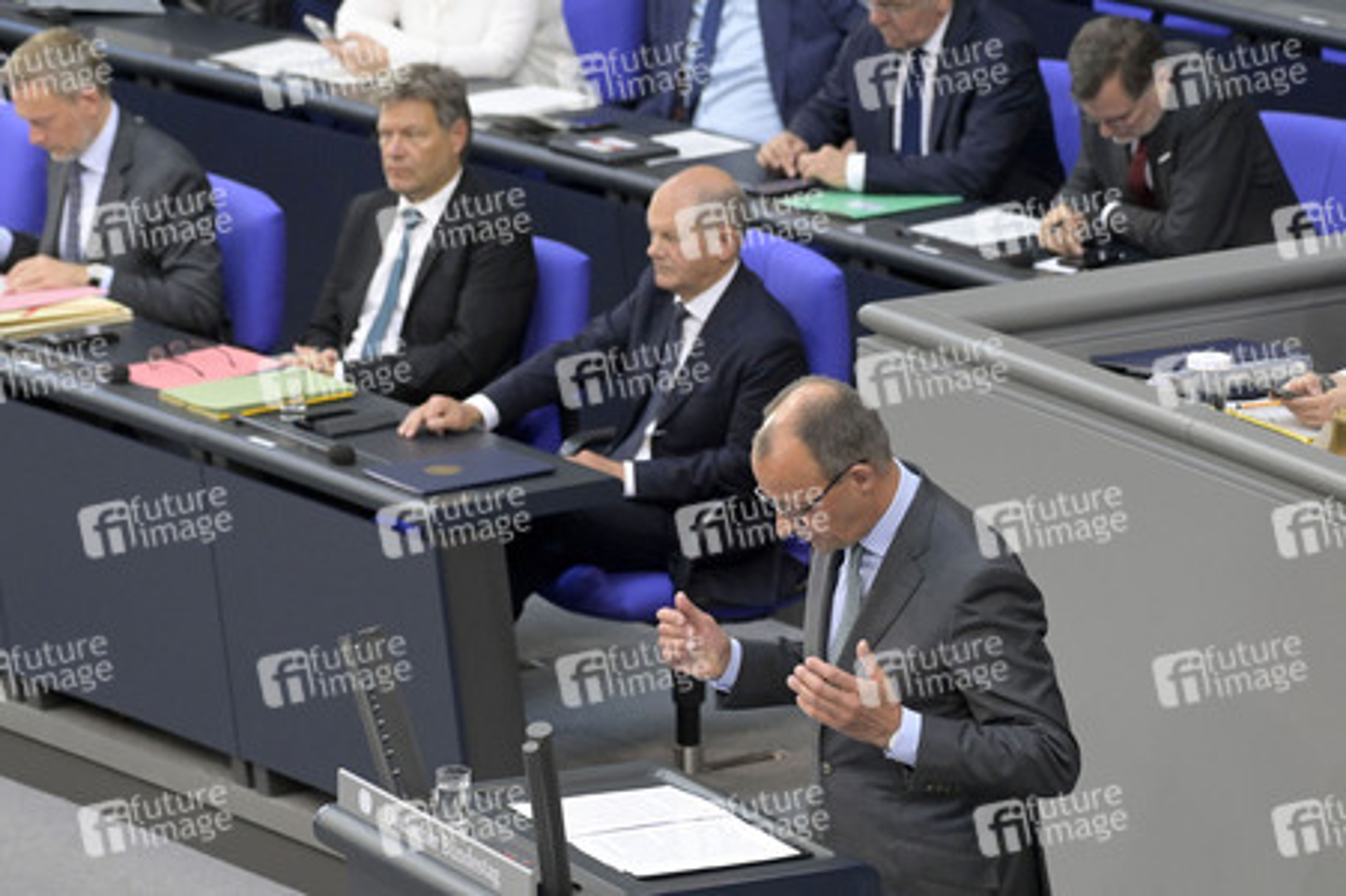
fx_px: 7472
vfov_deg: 6.9
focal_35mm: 200
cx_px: 673
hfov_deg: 10.3
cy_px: 448
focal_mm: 200
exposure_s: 1/400
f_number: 5.6
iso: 8000
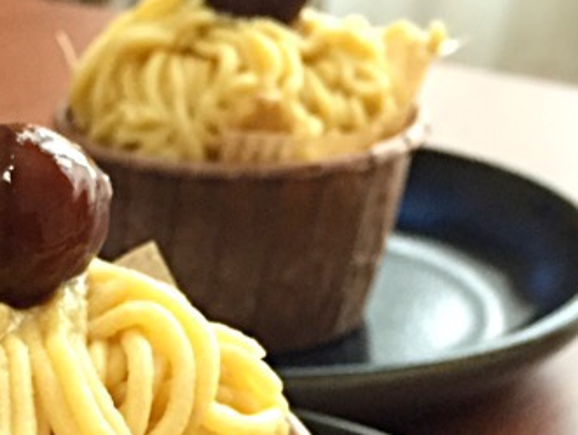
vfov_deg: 17.2
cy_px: 447
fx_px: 1404
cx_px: 52
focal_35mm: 84
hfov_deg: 22.7
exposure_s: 1/30
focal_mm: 4.15
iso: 250
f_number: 2.2
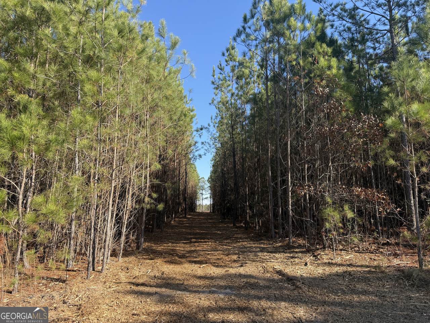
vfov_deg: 56.8
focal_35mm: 24
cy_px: 162
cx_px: 215
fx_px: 298
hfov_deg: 71.6
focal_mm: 6.76
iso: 100
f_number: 1.78
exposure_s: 1/1230
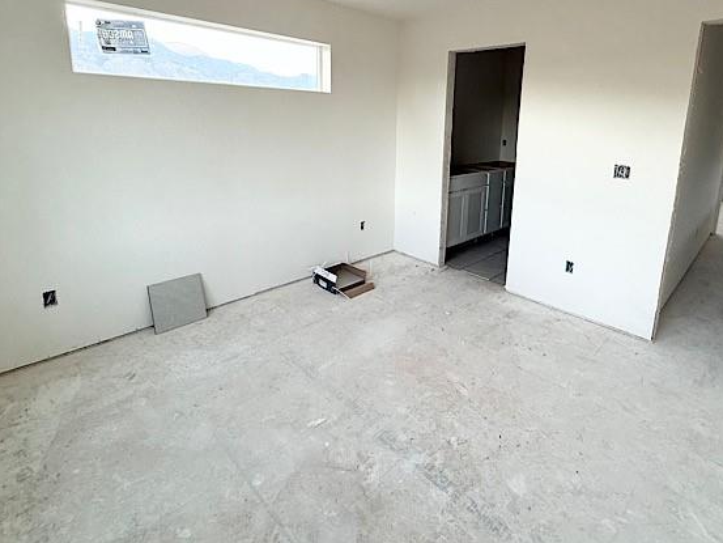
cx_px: 404
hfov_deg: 84.3
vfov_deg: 67.2
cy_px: 190
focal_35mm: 19
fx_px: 397
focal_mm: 2.22
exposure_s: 1/99
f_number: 2.2
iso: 160
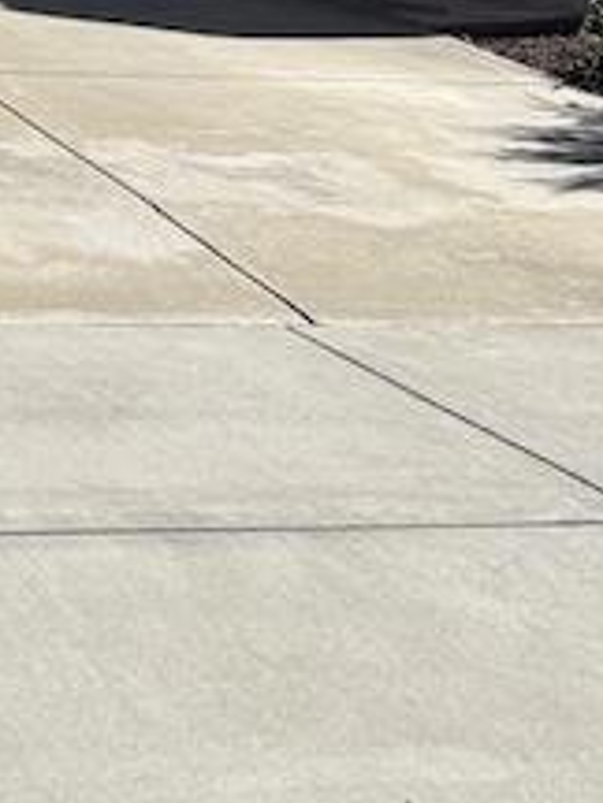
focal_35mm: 101
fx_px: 2346
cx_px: -622
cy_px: -244
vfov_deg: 18.1
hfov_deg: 12.7
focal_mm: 6.76
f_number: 1.78
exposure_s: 1/5714
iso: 80
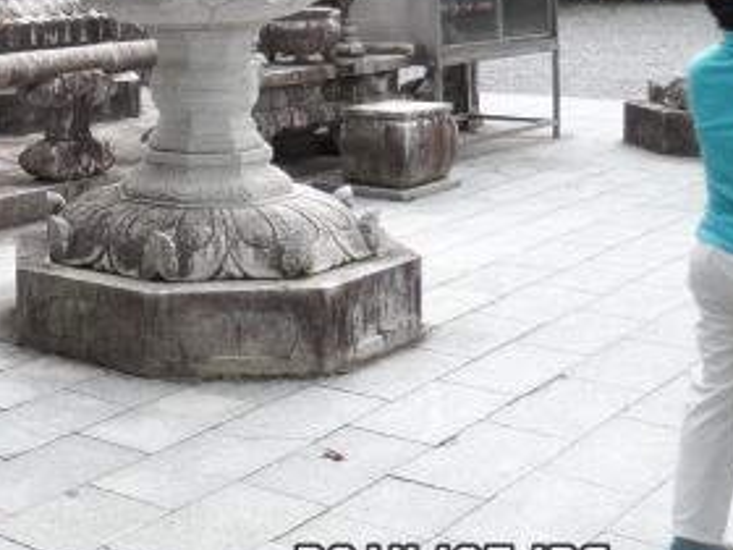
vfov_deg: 21.9
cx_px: -34
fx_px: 1376
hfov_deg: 27.7
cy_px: 20
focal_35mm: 65
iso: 80
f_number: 3.3
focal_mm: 4.9
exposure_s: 1/90
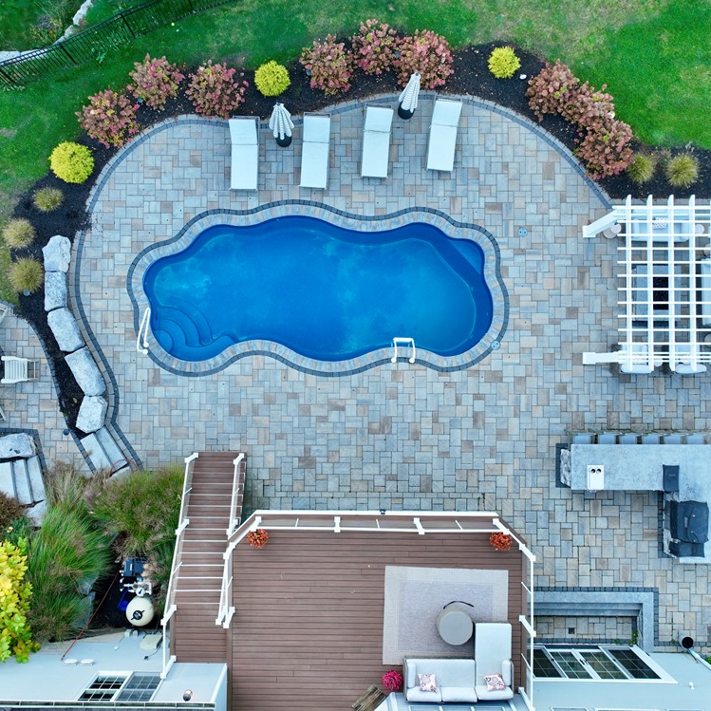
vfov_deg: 55.6
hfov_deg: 55.6
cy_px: 360
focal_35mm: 29
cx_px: 338
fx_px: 674
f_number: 2.8
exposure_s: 1/100
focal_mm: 12.29
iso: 130
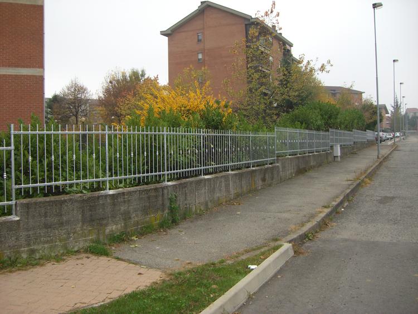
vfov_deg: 37.7
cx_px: 209
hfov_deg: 49.0
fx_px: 459
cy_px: 157
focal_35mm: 38
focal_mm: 6.2
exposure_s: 1/200
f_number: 2.7
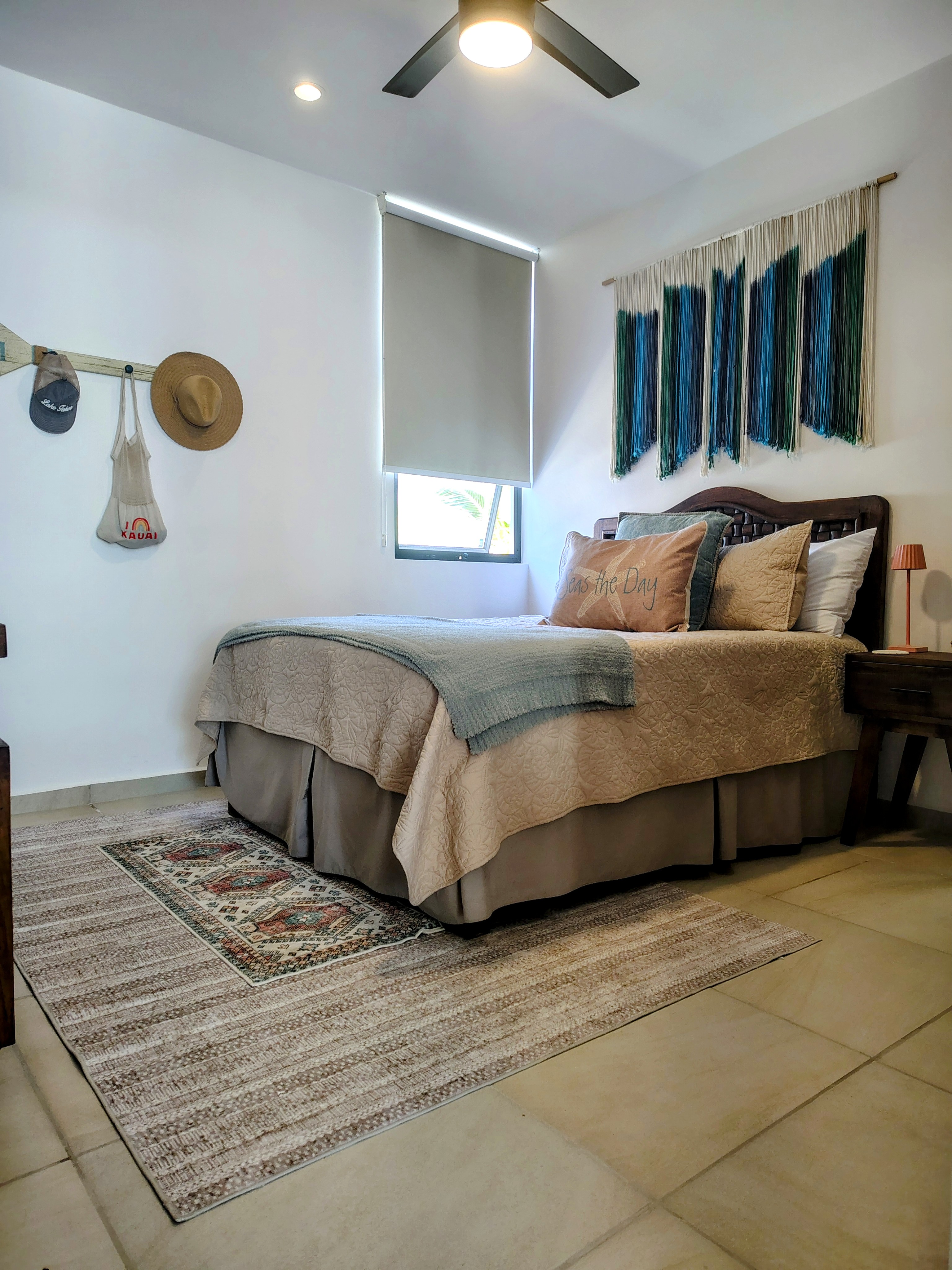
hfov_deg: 56.8
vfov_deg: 71.6
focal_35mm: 24
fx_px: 880
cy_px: 635
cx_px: 476
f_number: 1.8
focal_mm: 5.56
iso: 469
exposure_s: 1/100
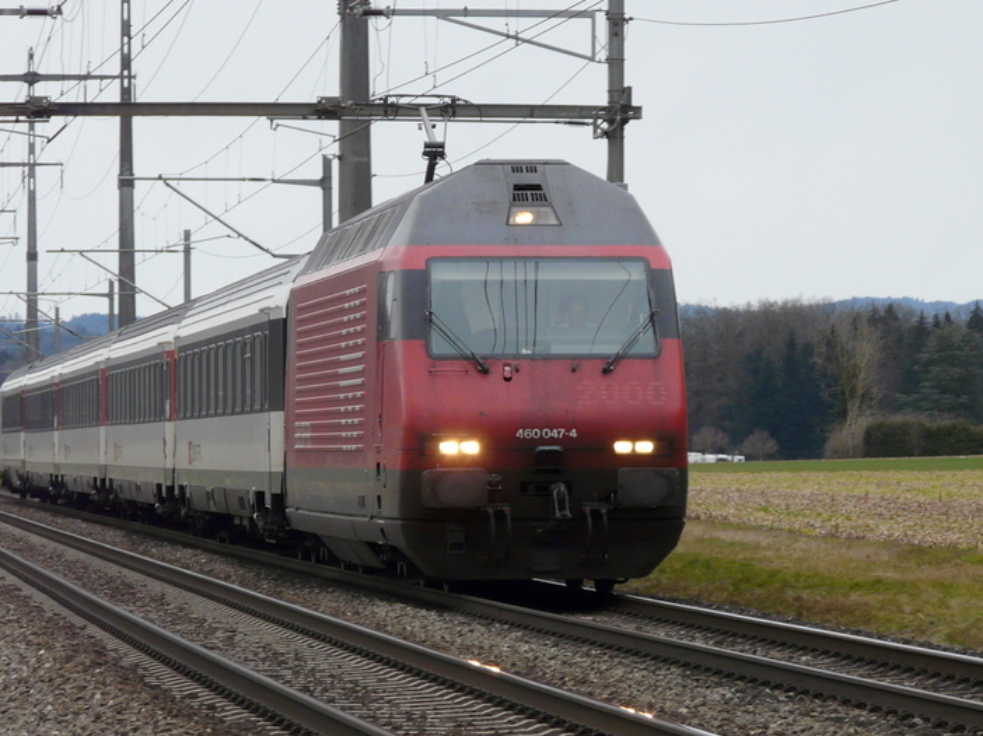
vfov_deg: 5.8
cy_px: 364
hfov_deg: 7.8
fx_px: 7239
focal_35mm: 255
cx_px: 567
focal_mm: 29.4
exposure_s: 1/100
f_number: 3.6
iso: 100
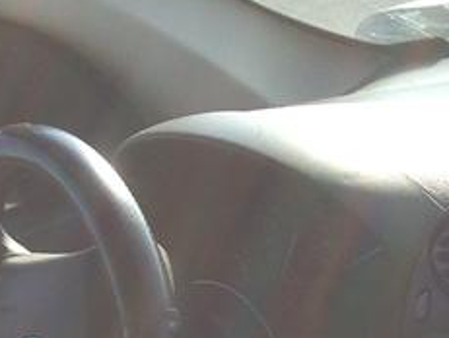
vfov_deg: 9.5
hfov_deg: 13.0
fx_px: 1897
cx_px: 608
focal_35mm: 146
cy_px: 668
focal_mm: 4.13
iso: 50
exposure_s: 1/235
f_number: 2.4
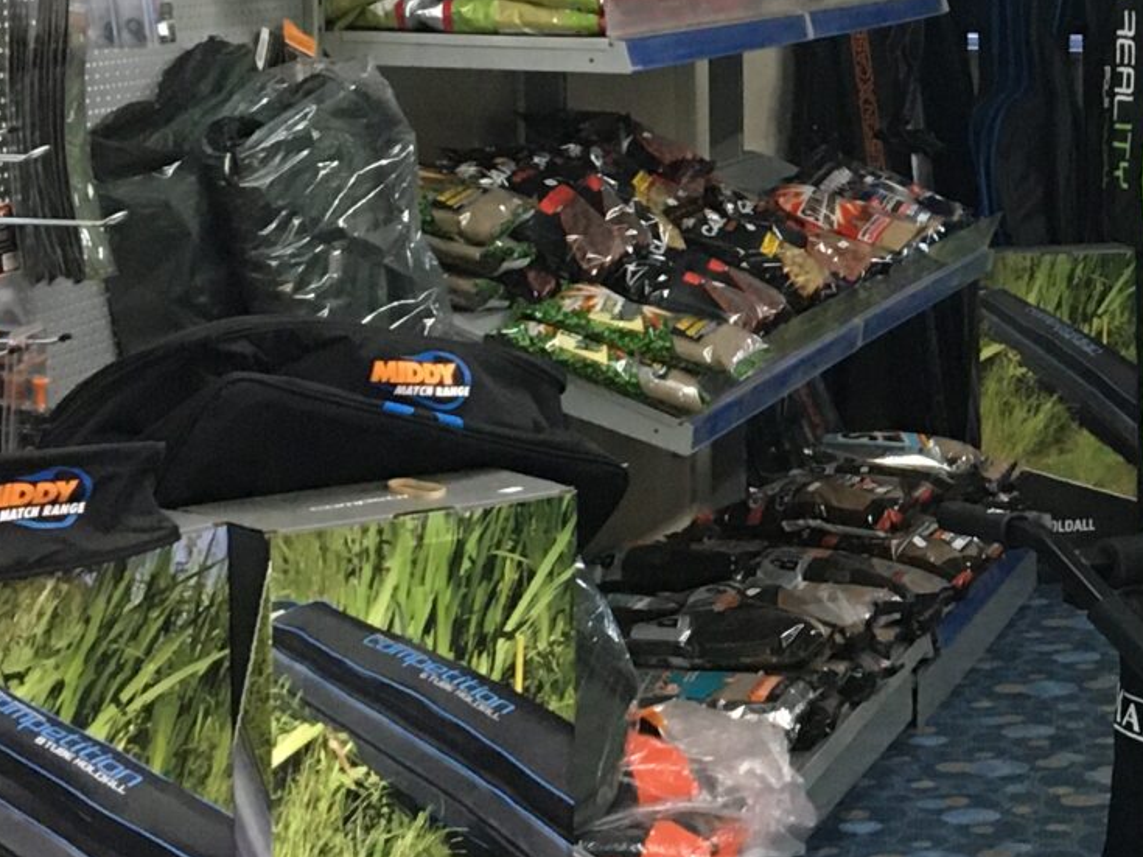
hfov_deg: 18.5
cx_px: 1359
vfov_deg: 14.6
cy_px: 366
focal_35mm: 101
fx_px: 3334
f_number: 2.2
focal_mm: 4.15
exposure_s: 1/33
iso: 250
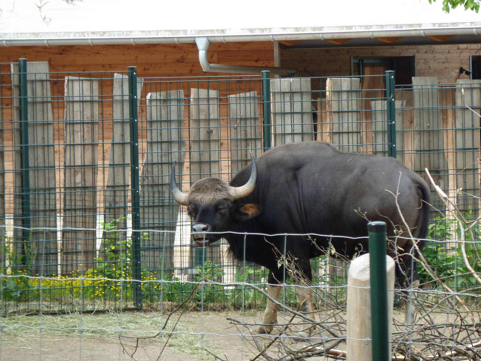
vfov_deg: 5.3
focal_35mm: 278
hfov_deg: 7.1
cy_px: 180
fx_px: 3863
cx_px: 240
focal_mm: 45.7
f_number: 4.8
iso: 100
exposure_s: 1/125
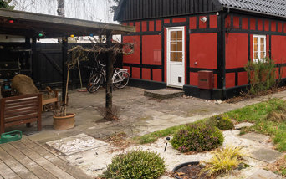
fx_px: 270
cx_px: 243
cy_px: 44
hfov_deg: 51.0
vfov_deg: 35.8
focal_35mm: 35
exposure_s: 1/60
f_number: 5.6
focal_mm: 12.9
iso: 800
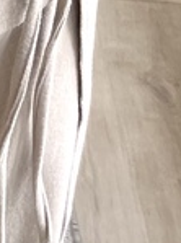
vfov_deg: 9.5
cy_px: -411
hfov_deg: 8.3
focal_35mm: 175
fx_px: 1225
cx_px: -70
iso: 40
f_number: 1.6
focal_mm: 5.1
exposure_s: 1/122
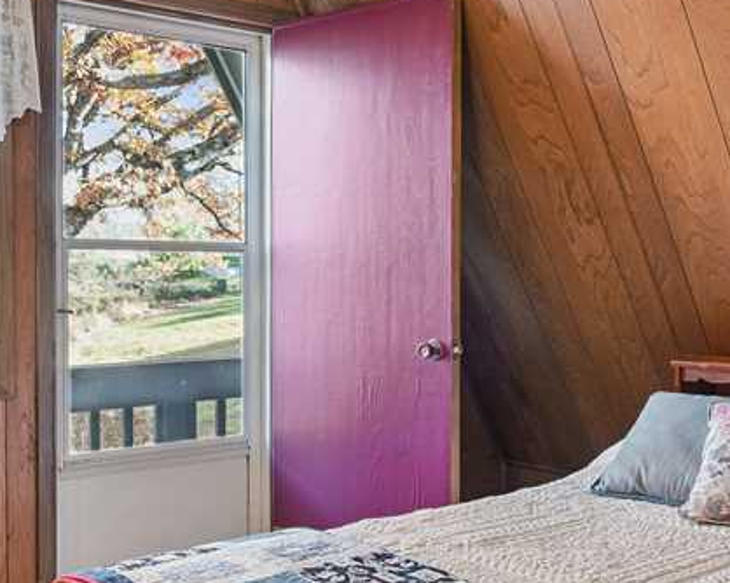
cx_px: 440
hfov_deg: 40.2
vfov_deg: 32.7
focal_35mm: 46
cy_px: 299
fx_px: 993
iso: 800
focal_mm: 16
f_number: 8
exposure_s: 1/10
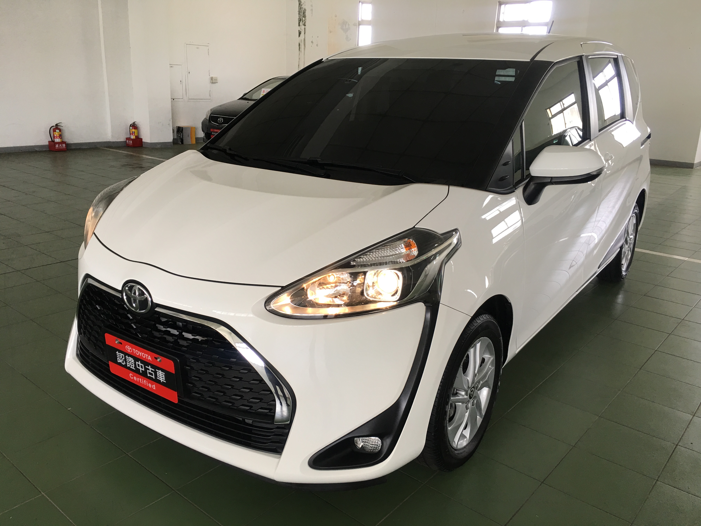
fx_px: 587
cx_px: 350
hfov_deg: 61.7
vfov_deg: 48.2
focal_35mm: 29
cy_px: 263
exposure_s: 1/40
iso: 25
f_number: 2.2
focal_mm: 4.15
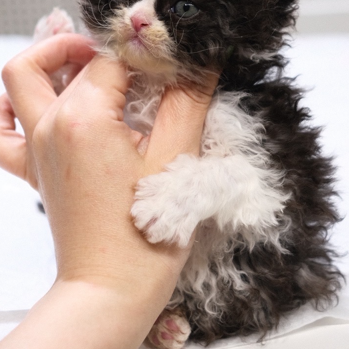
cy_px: -6
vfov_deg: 19.3
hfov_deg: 19.9
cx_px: 125
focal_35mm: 87
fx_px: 992
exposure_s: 1/250
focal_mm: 27
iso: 320
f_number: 2.8
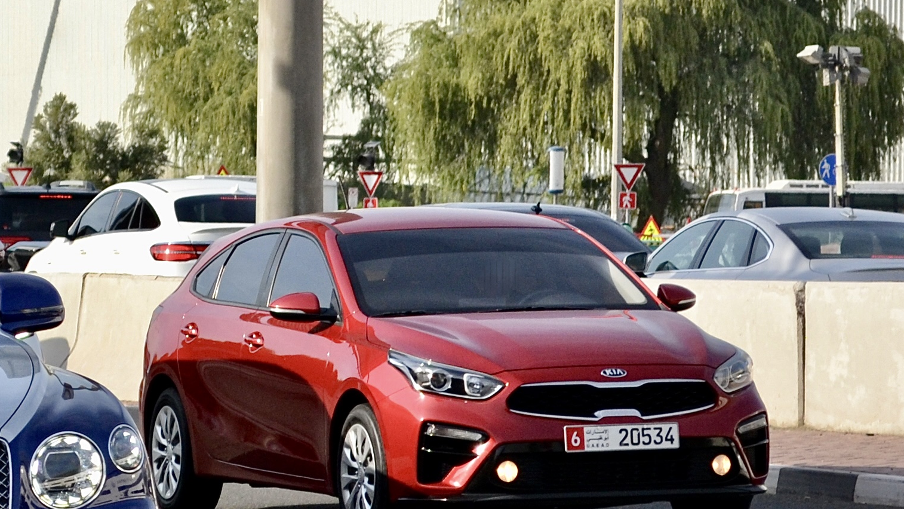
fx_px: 2098
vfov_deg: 13.8
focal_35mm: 88
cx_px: 456
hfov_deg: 24.3
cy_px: 264
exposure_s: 1/1250
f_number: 5.6
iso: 400
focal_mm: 55
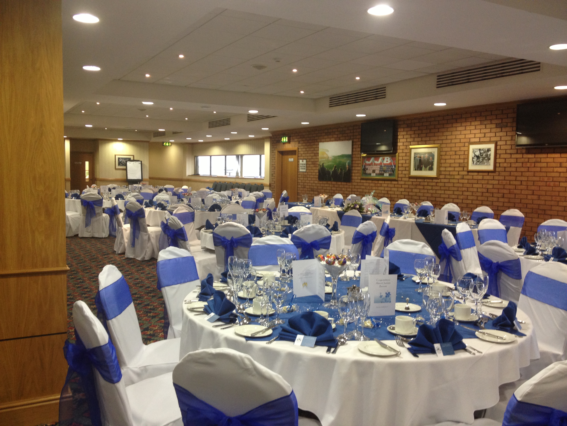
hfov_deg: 52.6
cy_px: 213
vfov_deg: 40.7
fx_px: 573
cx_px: 284
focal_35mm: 35
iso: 100
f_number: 2.4
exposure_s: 1/20
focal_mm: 4.28
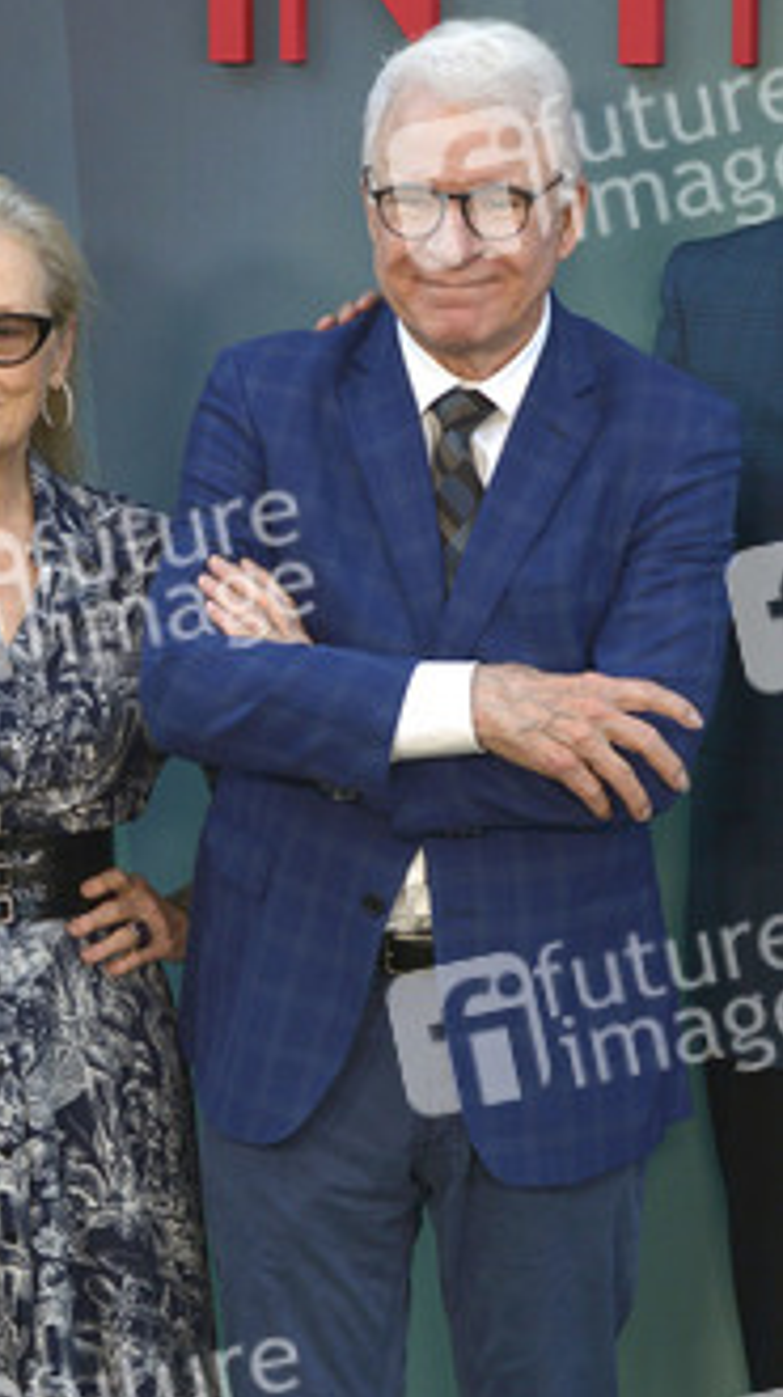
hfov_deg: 13.5
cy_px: 804
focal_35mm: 89
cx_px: 222
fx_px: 3293
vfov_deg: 23.9
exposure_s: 1/250
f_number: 6.3
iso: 320
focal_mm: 70
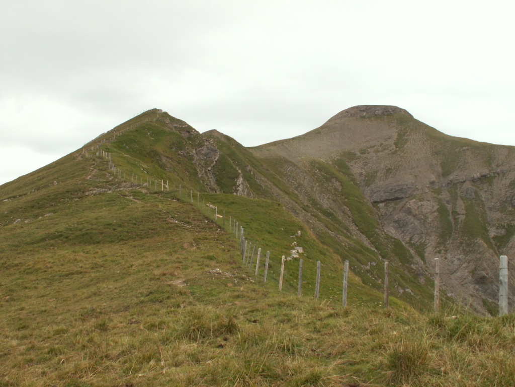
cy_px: 194
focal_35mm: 35
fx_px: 521
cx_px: 258
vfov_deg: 40.7
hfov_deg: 52.6
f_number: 4.5
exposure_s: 1/100
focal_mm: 5.86
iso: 50
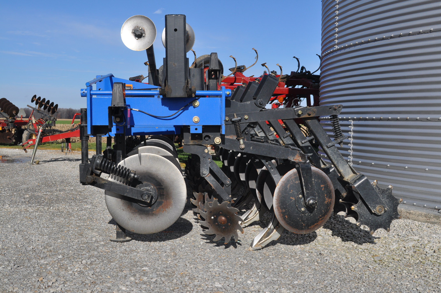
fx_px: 551
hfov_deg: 43.7
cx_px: 220
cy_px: 146
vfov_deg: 29.8
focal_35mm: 45
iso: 200
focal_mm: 30
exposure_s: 1/400
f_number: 10
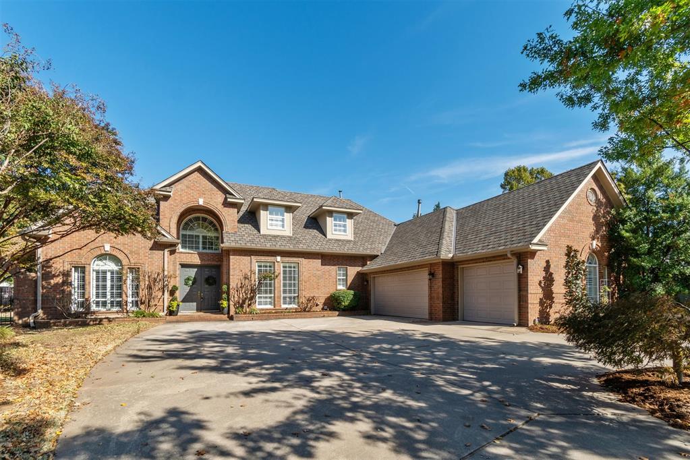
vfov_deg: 77.3
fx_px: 287
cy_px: 230
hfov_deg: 100.4
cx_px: 345
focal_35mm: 15
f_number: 8
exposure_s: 1/125
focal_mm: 10
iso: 100
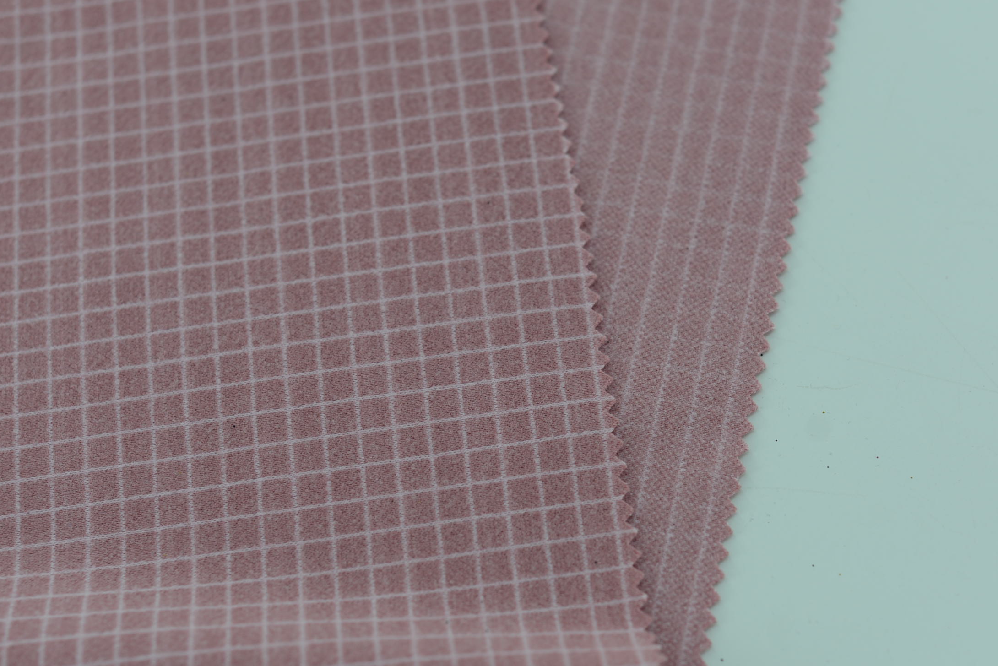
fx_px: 1913
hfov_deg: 29.2
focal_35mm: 69
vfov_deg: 19.7
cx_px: 524
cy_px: 393
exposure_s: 1/250
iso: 100
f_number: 3.5
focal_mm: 50
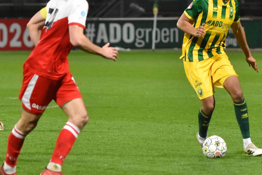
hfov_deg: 7.2
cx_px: 152
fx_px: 2089
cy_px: 76
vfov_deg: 4.8
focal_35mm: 287
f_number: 2.8
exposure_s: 1/640
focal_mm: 130
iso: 4000
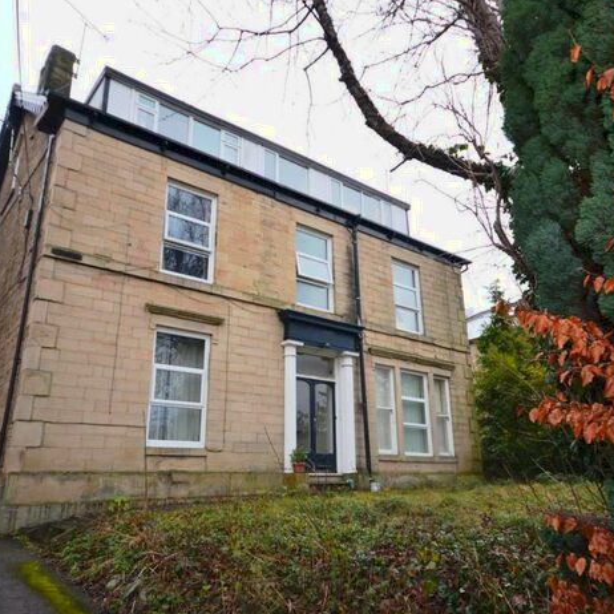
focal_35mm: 27
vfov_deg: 59.1
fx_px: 542
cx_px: 303
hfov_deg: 59.1
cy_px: 307
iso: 320
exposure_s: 1/100
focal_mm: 14
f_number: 4.8
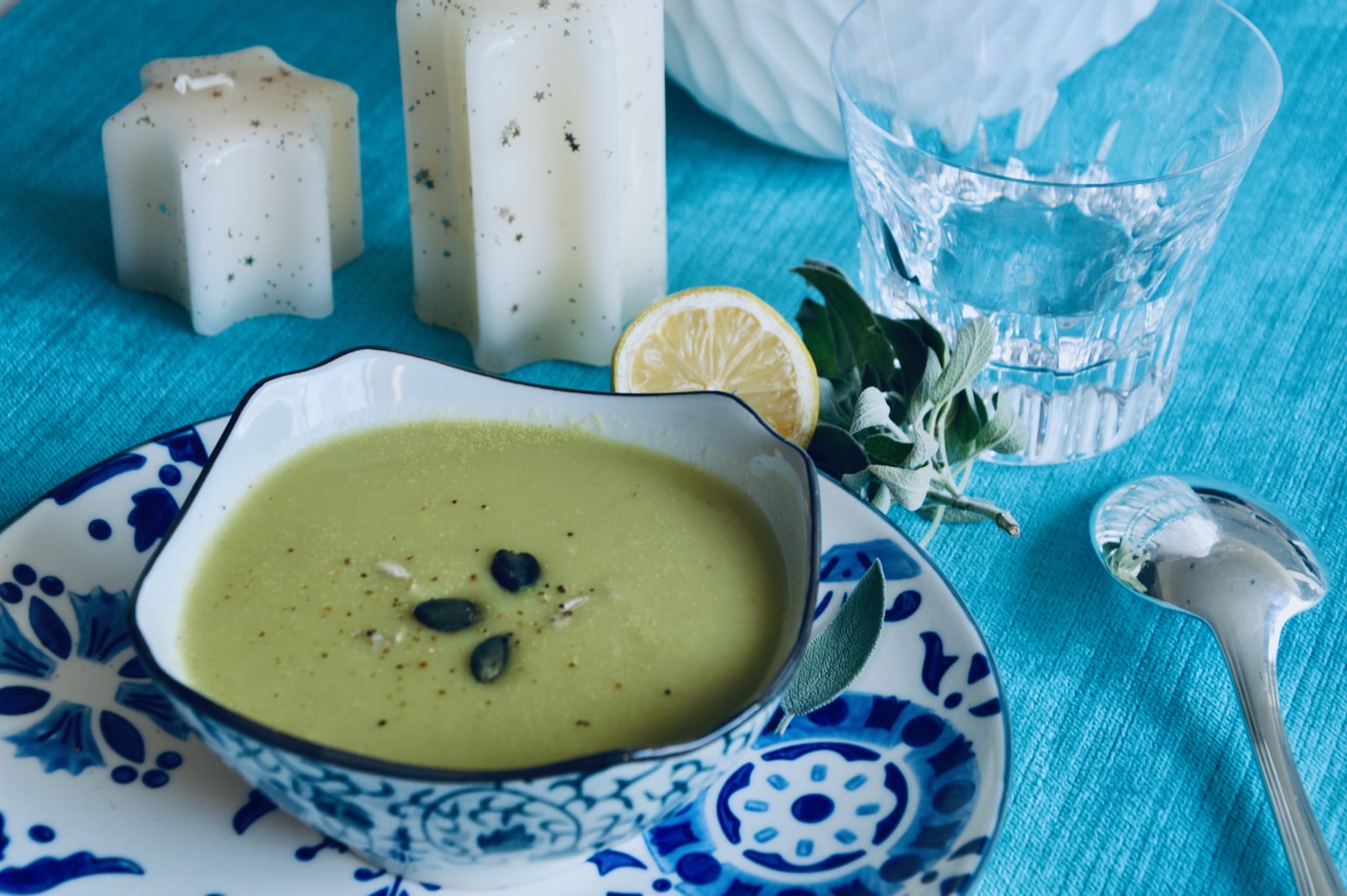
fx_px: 3478
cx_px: 674
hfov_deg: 21.9
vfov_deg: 14.7
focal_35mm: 93
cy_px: 448
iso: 100
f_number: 7.1
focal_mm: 62
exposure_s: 1/10
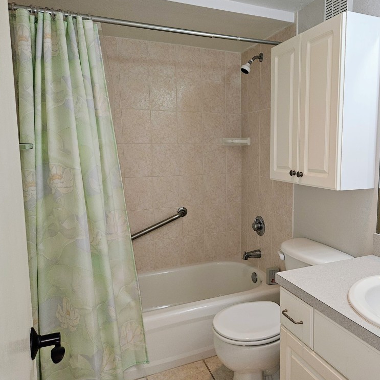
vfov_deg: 57.3
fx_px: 348
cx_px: 250
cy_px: 187
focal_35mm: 28
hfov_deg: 56.2
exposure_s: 1/60
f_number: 1.8
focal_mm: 5.4
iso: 50
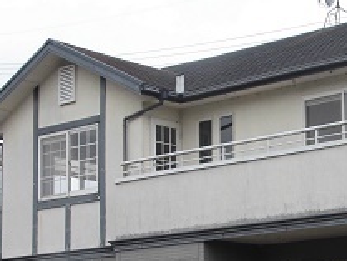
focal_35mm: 98
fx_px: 983
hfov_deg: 19.6
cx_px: 320
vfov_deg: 15.0
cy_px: 222
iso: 64
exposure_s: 1/320
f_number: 3.7
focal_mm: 7.28
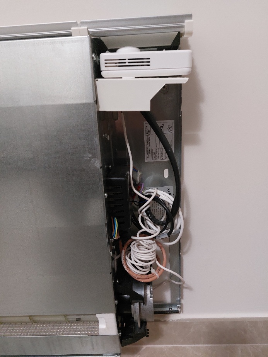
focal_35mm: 24
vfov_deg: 71.6
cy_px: 178
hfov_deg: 56.8
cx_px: 134
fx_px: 248
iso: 500
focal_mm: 5.23
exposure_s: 1/25
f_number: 1.8
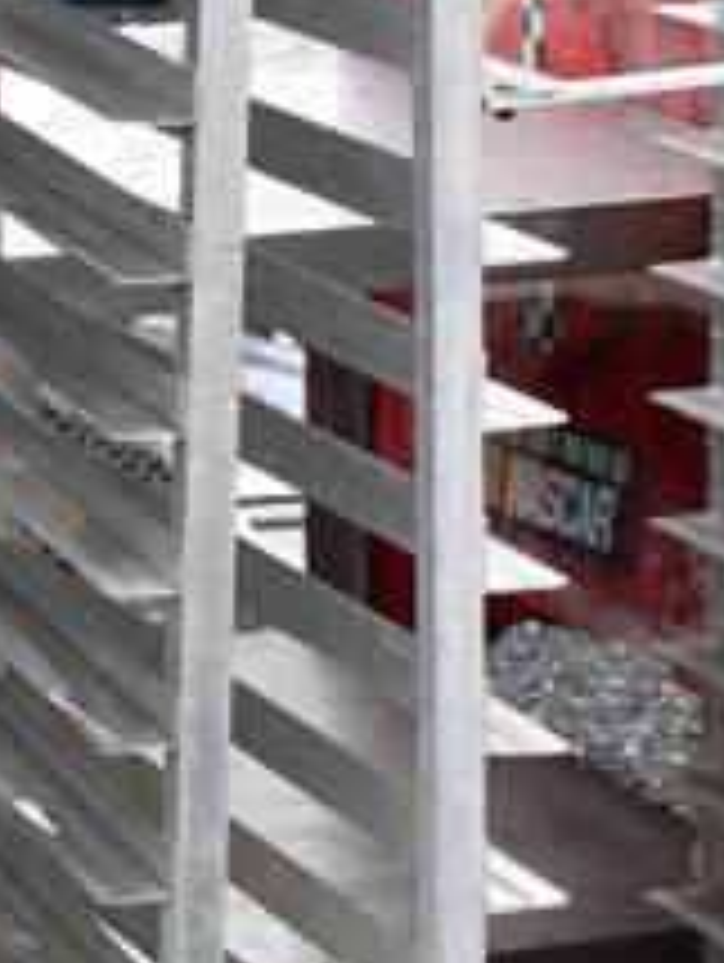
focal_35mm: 197
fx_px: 5483
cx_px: -486
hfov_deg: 7.4
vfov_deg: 10.0
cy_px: 304
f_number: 7.1
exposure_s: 1/250
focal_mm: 32
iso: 200
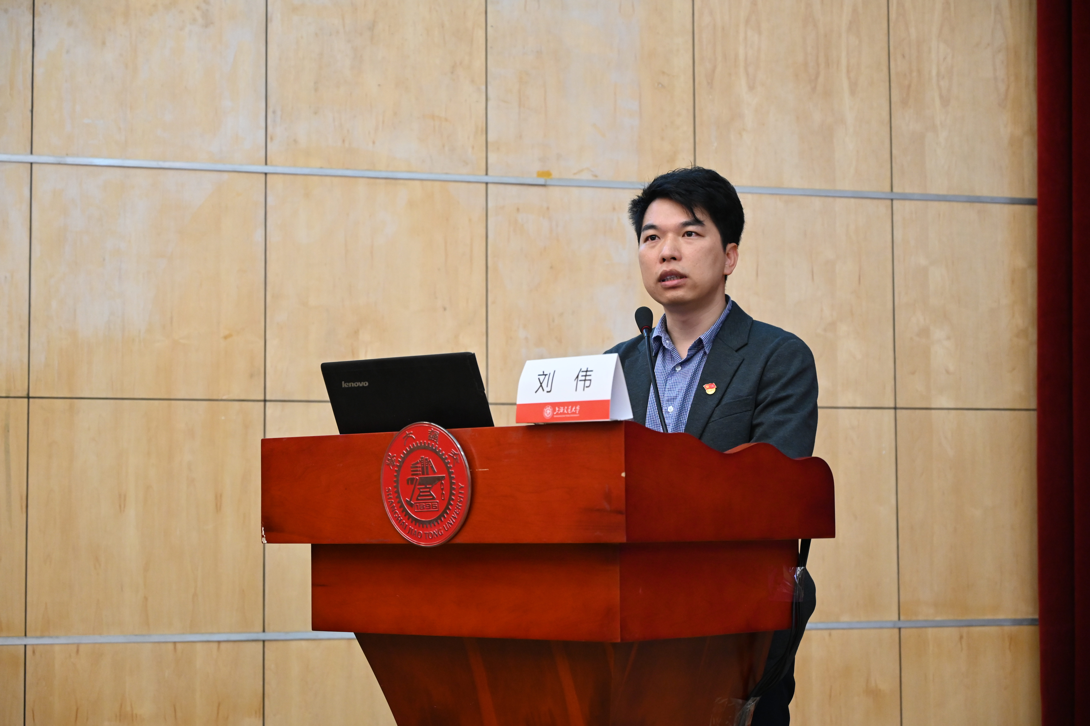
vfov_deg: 20.9
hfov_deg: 31.0
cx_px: 545
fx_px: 1967
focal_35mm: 65
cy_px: 363
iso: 3200
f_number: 4
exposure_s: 1/80
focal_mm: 65
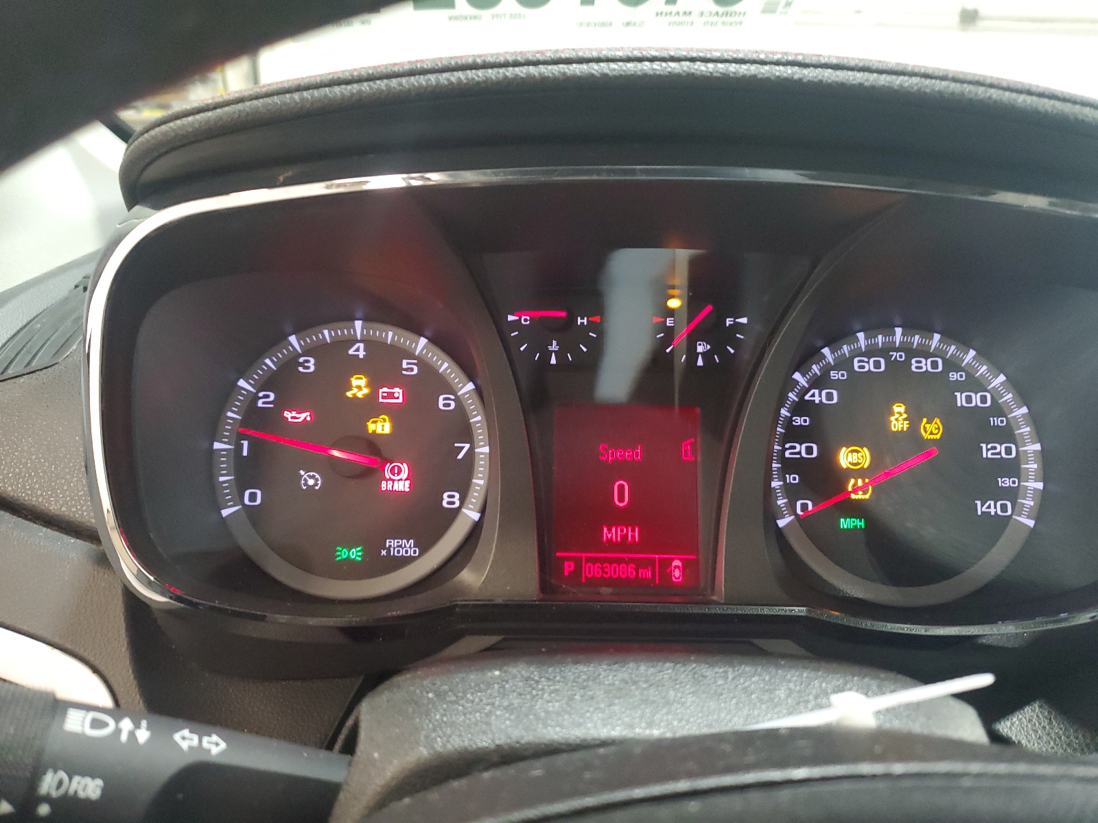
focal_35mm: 26
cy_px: 412
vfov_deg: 53.1
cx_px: 549
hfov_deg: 67.3
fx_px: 825
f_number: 1.5
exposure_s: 1/30
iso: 342
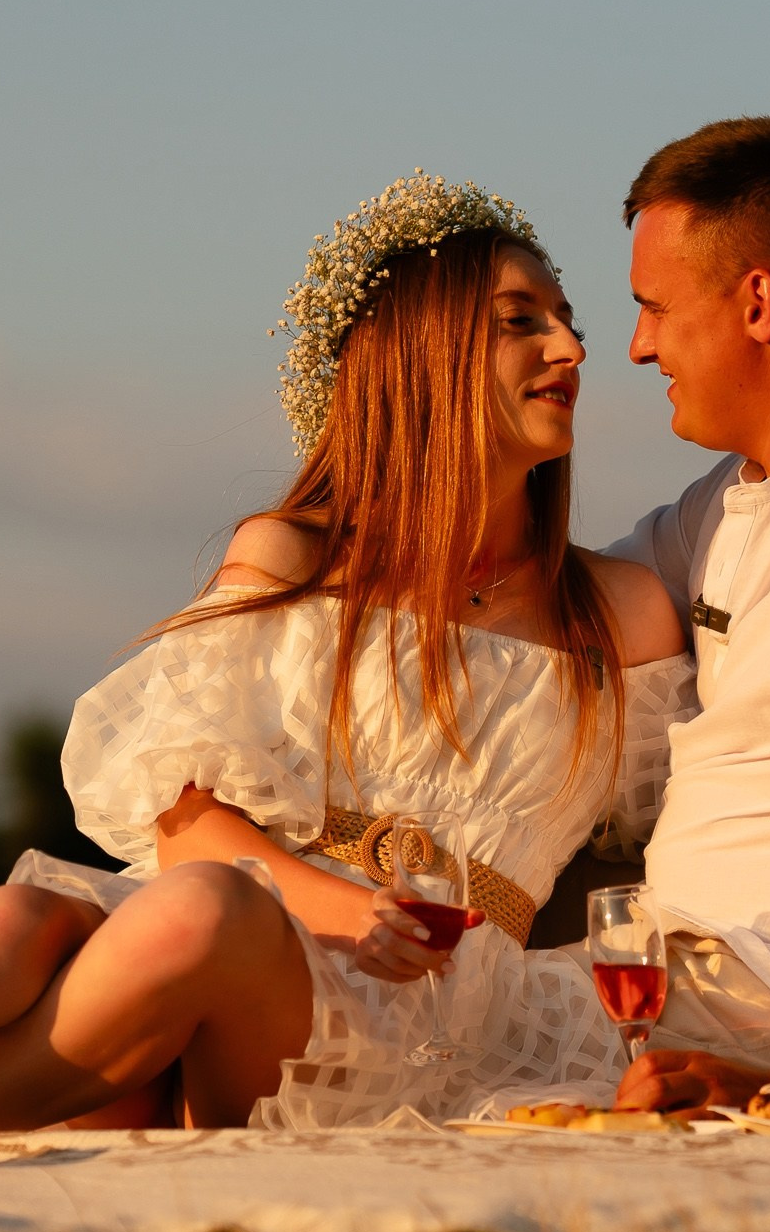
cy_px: 592
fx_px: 4835
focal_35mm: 144
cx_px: 293
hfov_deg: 9.1
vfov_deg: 14.5
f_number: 1.8
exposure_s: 1/5000
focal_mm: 85
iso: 100
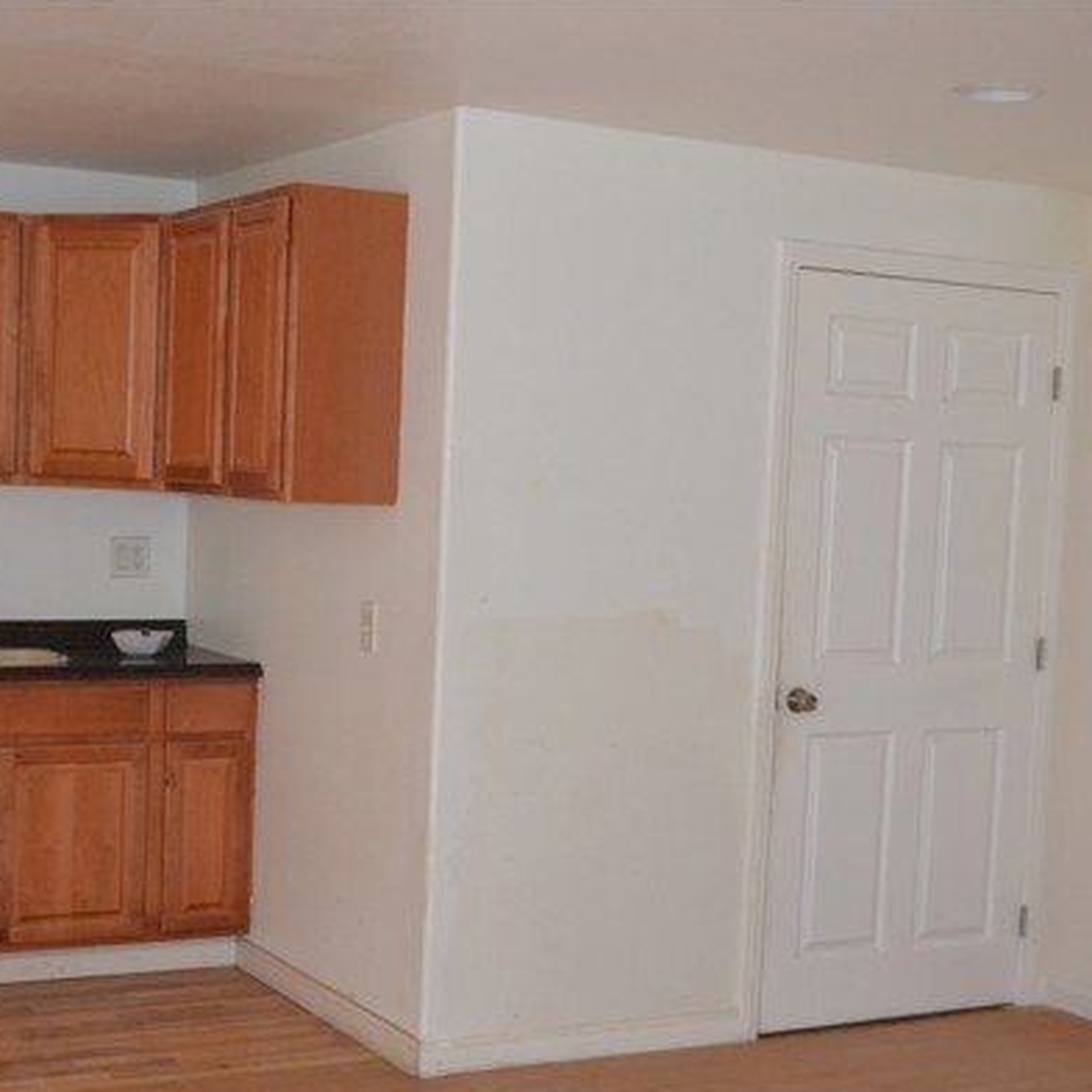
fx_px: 1927
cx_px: 425
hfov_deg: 31.5
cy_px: 585
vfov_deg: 31.6
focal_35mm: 54
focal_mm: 26
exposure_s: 1/60
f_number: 4.2
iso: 1250
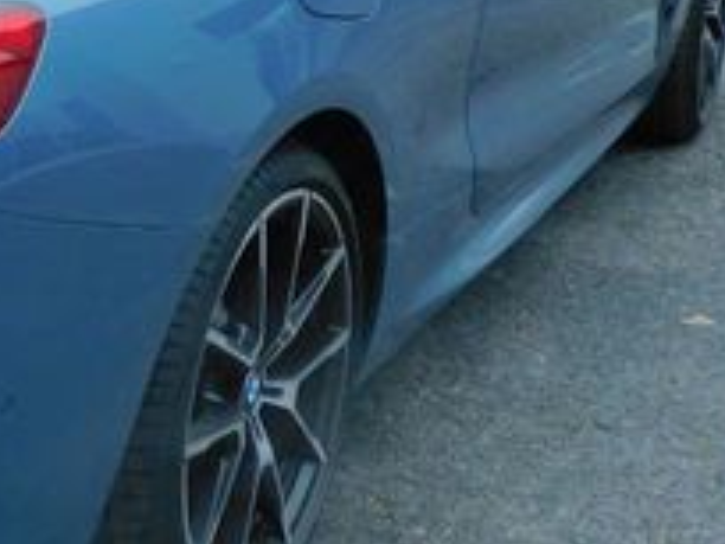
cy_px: 153
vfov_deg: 16.7
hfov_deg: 20.5
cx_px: -199
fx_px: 1843
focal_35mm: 88
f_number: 3.5
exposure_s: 1/200
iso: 125
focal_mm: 5
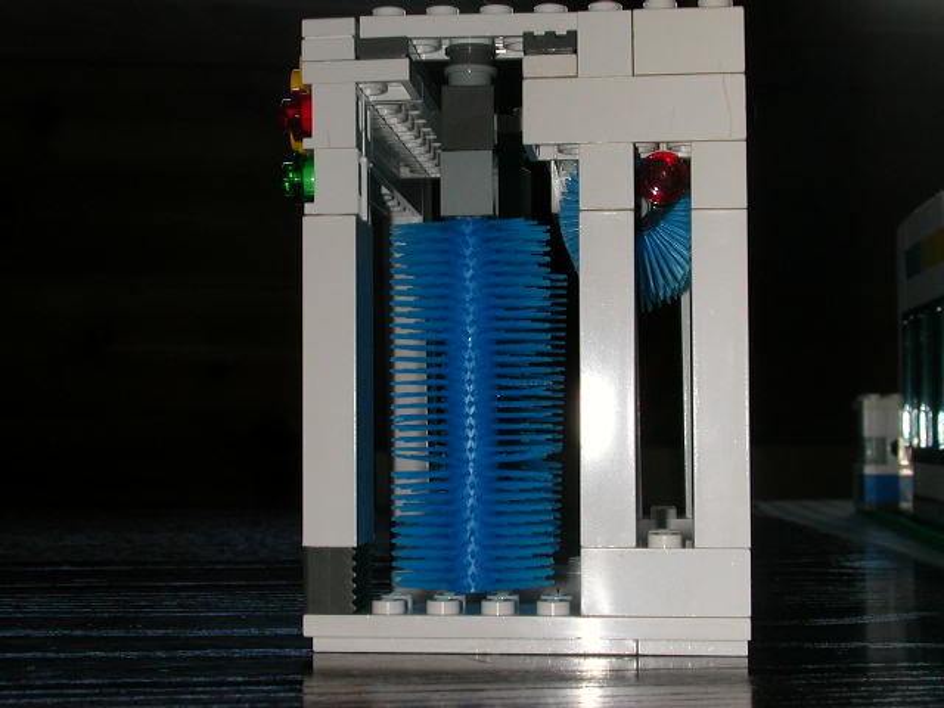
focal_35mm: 64
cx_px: 472
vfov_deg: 22.9
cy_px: 354
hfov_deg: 30.3
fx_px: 1745
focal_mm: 9.7
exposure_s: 1/59.9
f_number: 5.9
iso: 100
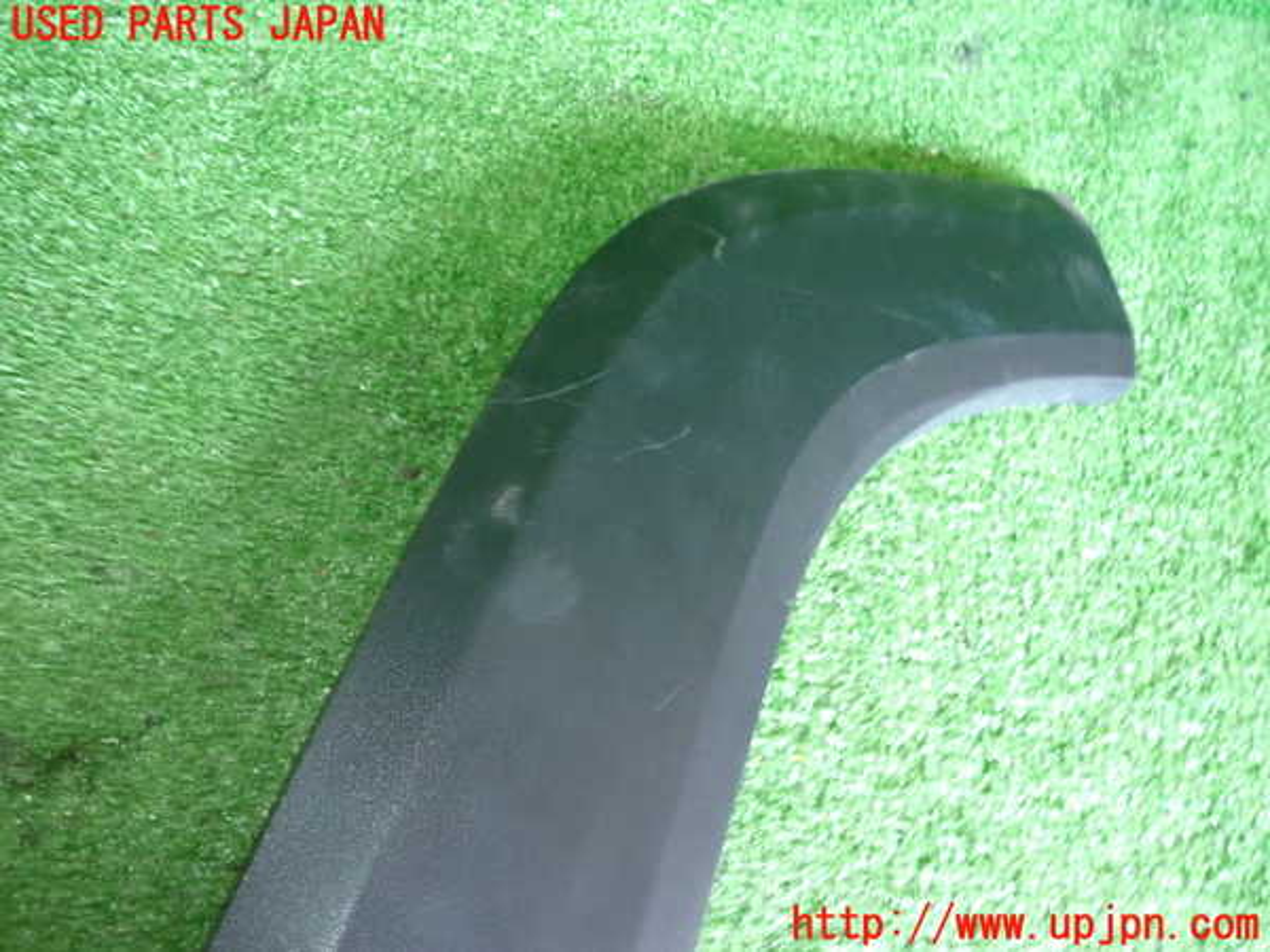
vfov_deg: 54.9
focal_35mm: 25
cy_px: 476
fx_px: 917
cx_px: 635
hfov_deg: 69.4
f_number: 5.6
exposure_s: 1/13
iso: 800
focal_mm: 4.5
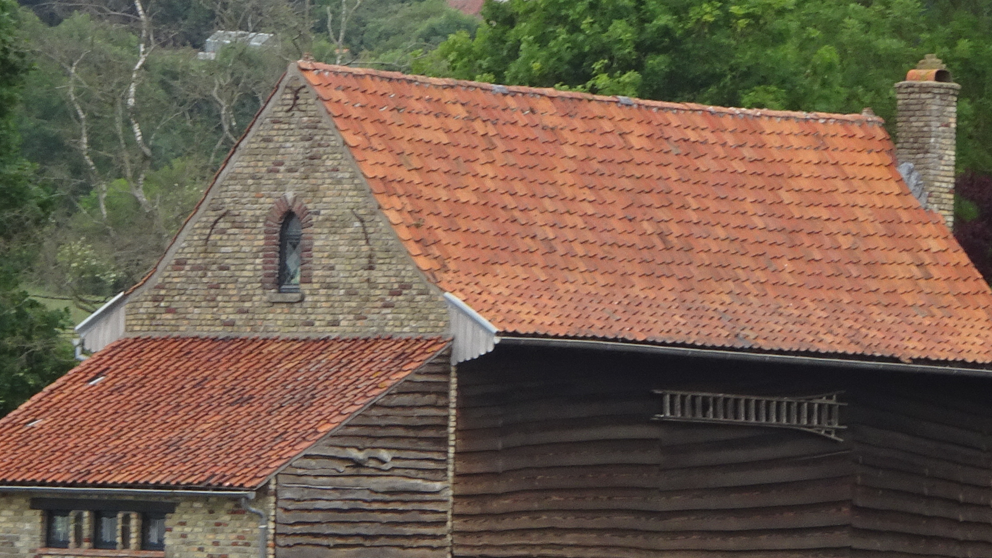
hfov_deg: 6.7
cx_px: 779
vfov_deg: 3.8
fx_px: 8496
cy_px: 373
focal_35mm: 323
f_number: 5.6
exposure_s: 1/160
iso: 80
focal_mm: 23.11
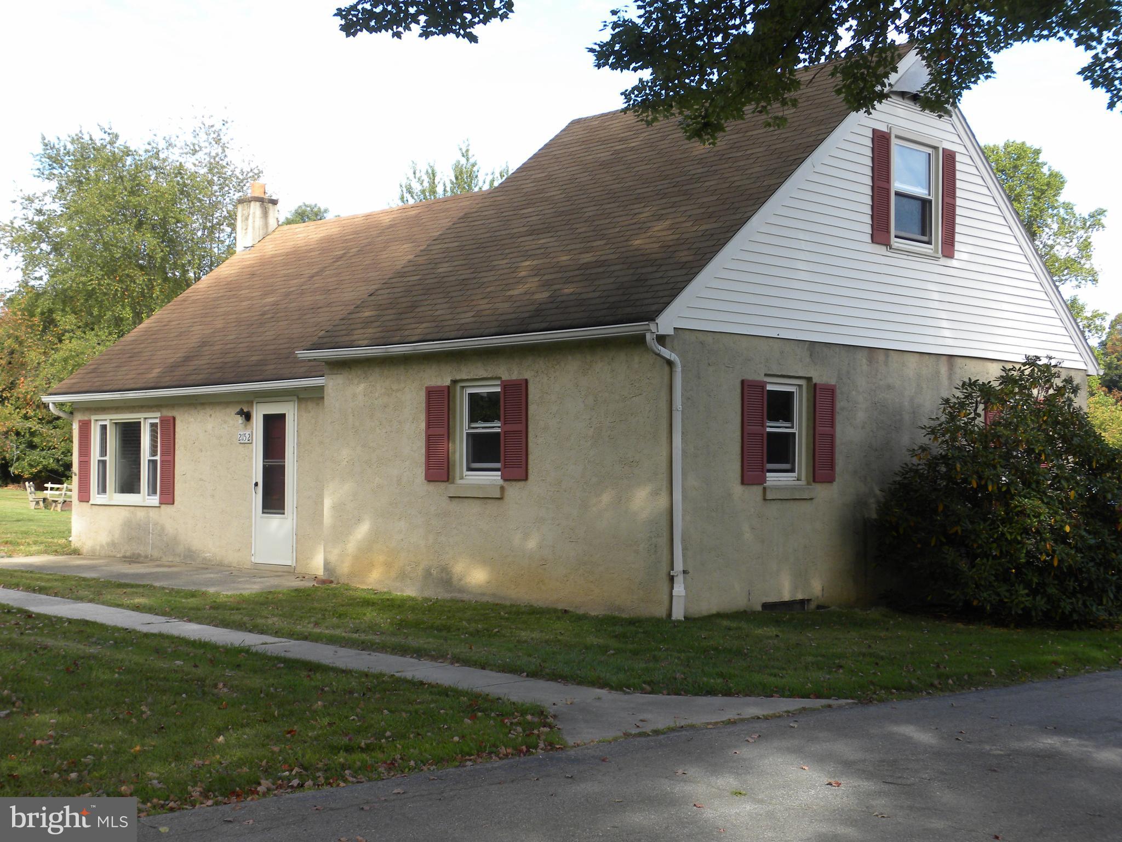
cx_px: 561
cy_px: 421
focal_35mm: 46
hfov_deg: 41.2
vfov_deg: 31.5
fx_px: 1491
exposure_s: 1/162
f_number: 3.5
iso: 64
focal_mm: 8.2
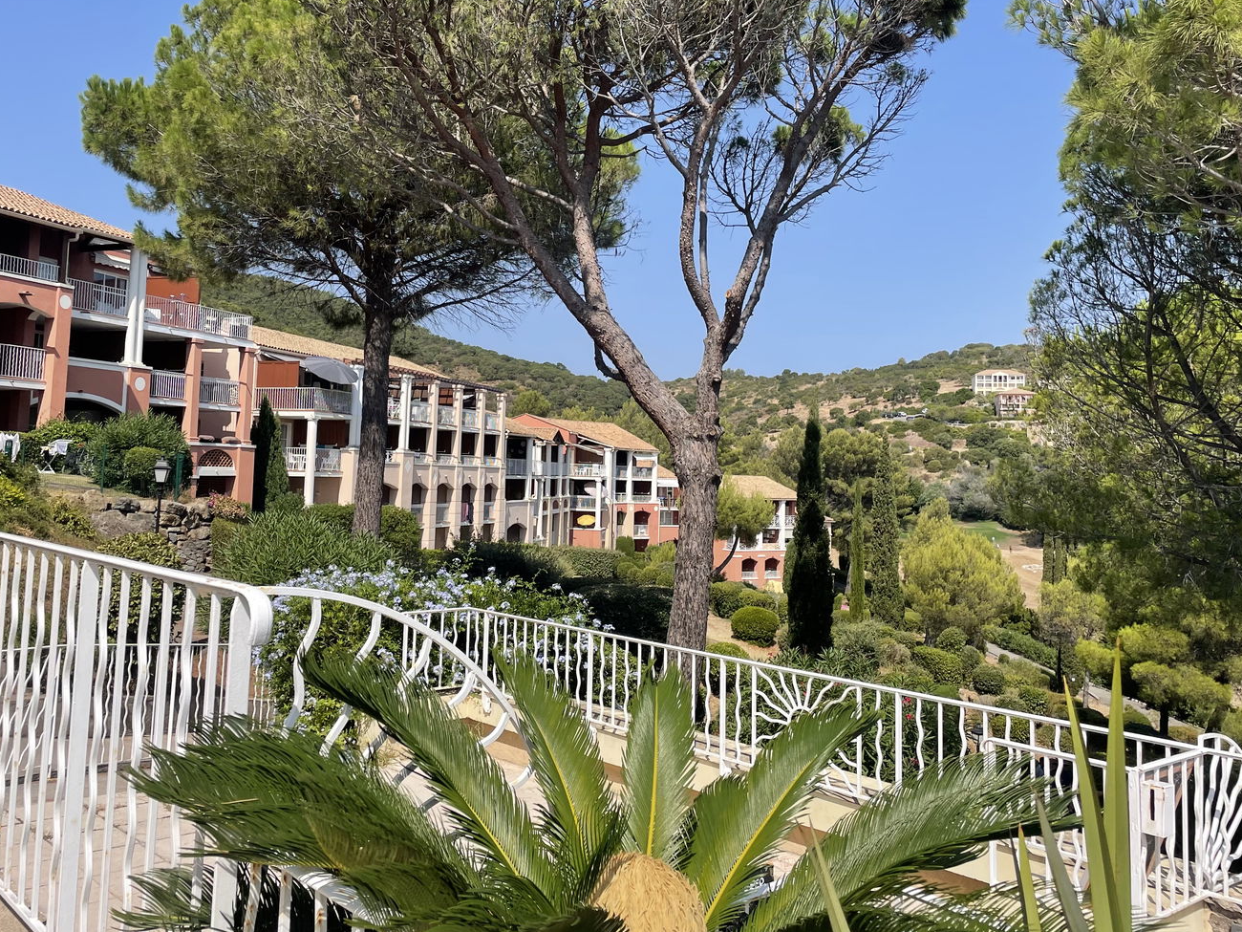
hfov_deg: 56.8
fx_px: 1148
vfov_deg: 44.0
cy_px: 399
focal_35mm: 32
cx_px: 574
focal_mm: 4.2
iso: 32
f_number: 1.6
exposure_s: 1/3731
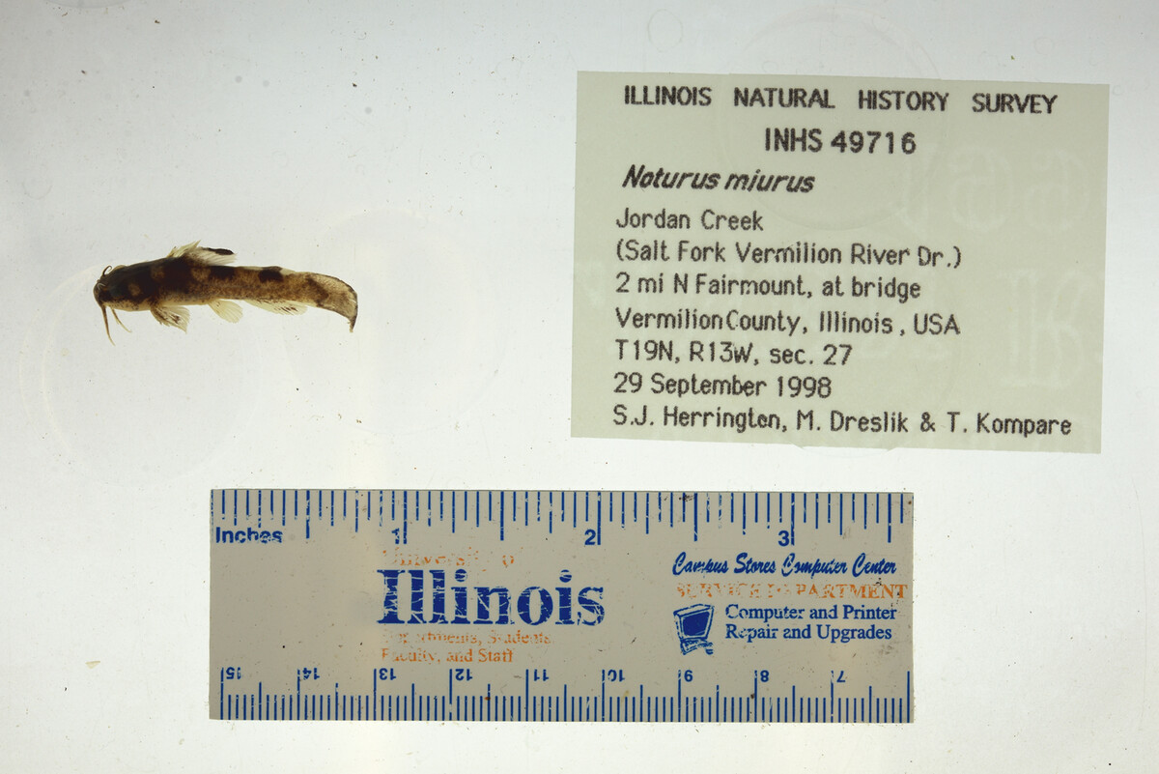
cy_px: 387
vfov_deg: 22.6
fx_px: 1932
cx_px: 580
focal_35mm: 60
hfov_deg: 33.4
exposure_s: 1/200
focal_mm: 60
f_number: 10
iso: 100
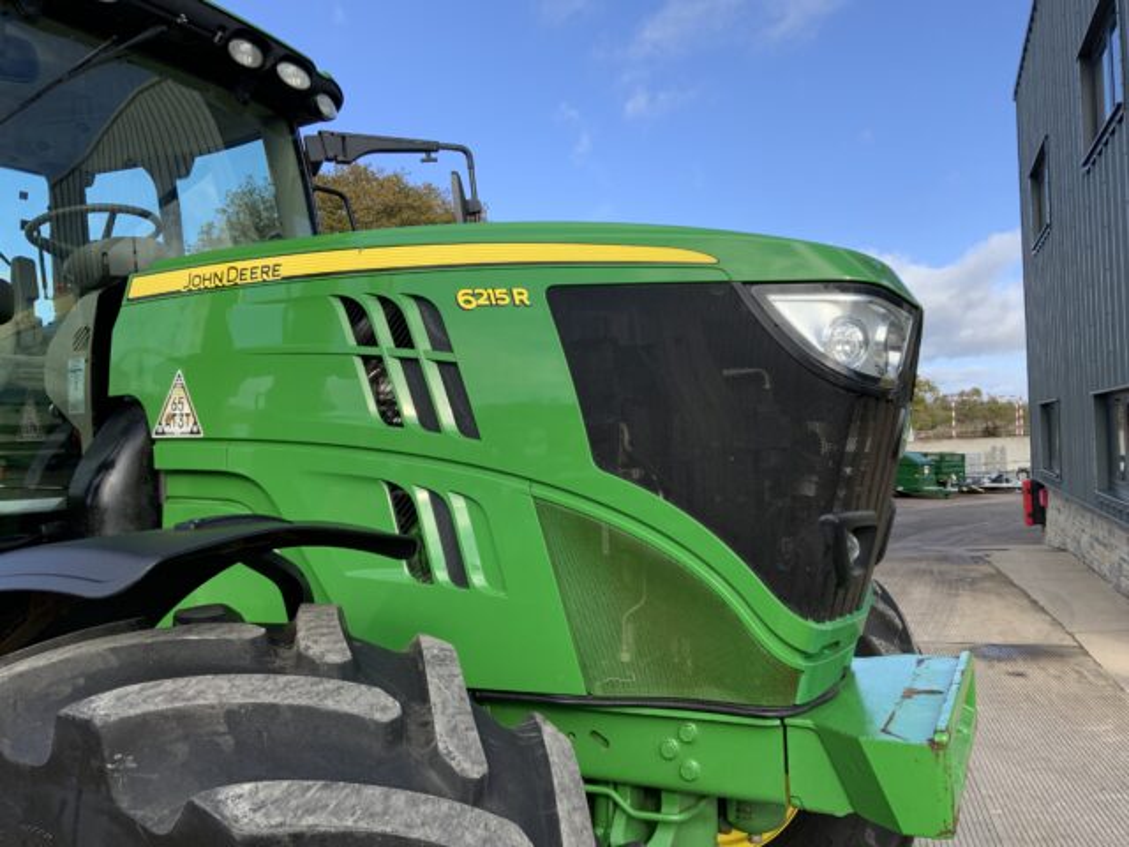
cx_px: 564
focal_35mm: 29
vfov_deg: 48.2
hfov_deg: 61.7
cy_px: 424
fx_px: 946
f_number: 1.8
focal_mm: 3
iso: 16
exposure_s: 1/978
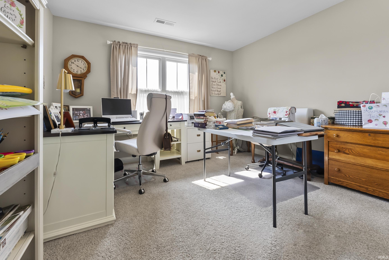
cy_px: 130
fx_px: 162
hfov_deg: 100.4
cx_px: 194
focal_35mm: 15
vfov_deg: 77.4
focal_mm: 10
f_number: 10
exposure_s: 1/2.5
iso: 100
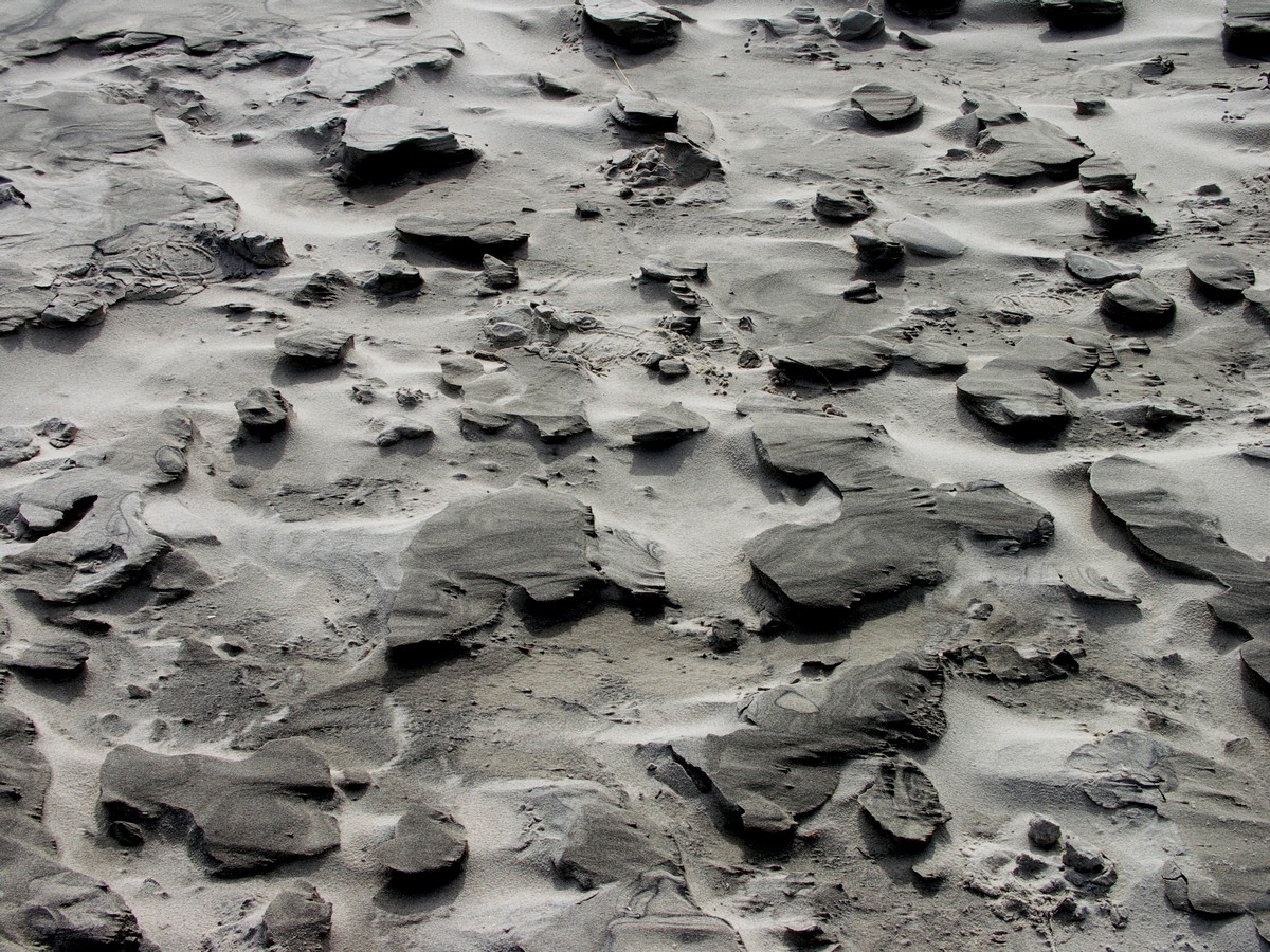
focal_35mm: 47
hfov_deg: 40.4
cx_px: 635
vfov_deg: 30.9
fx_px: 1724
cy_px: 476
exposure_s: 1/500
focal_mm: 12.1
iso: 100
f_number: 5.6
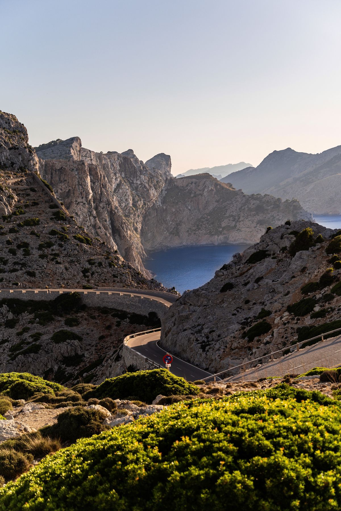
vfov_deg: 41.9
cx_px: 170
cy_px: 256
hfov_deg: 28.6
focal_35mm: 47
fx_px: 668
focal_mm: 47
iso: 250
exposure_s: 1/1600
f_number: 2.8
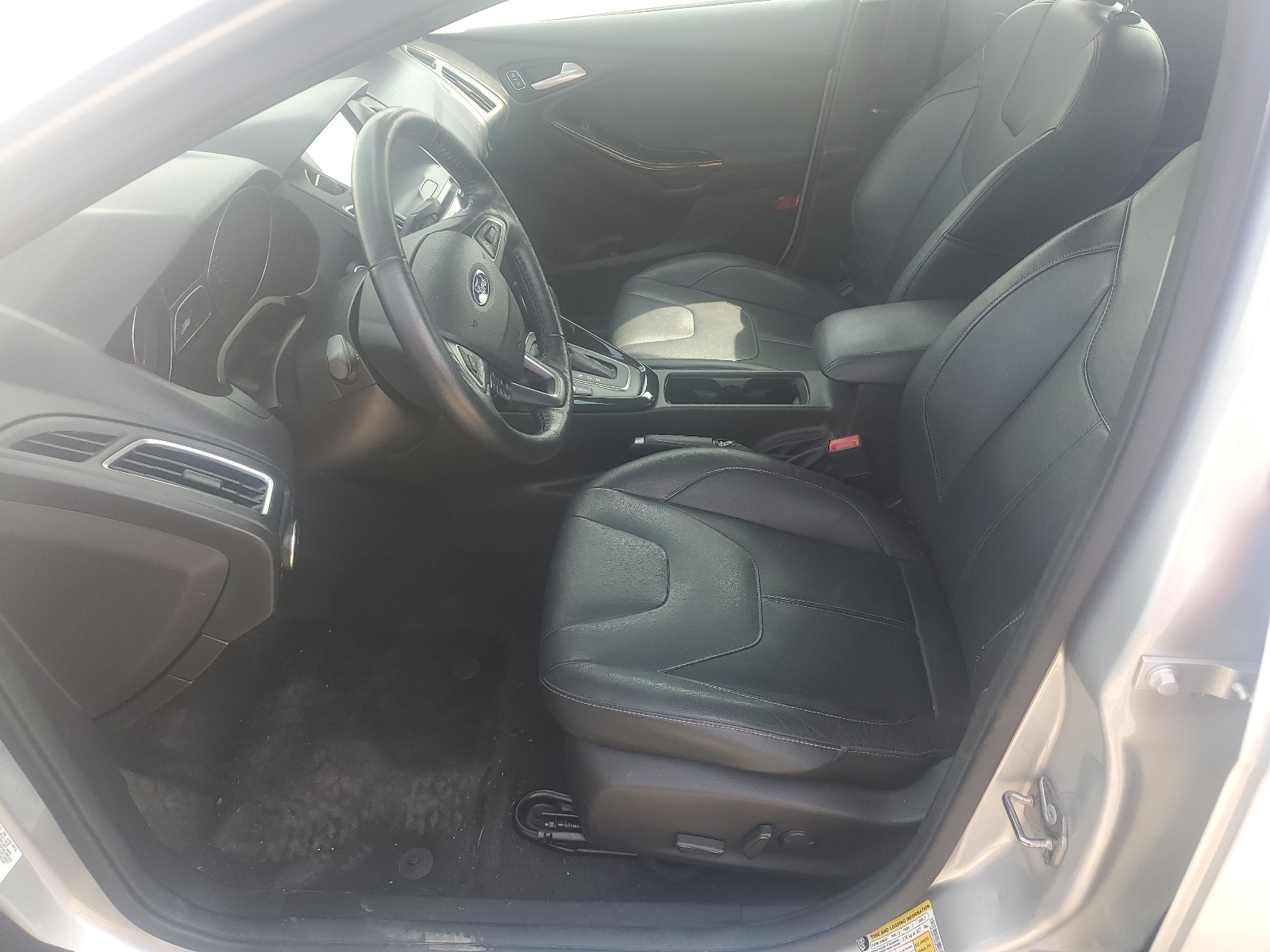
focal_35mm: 26
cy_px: 476
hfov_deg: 67.3
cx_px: 635
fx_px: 954
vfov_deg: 53.1
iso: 50
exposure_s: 1/227
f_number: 1.5
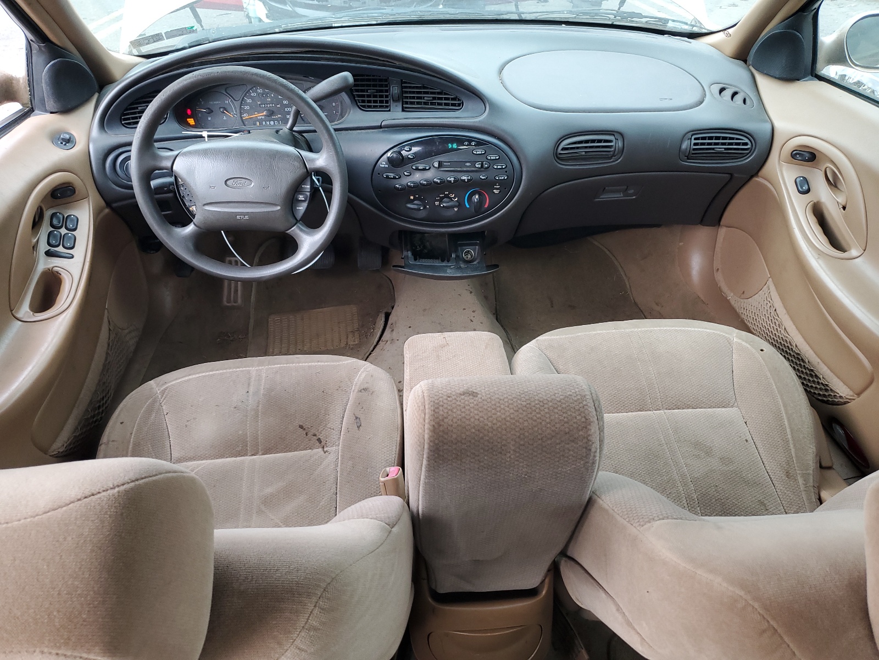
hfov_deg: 67.3
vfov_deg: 53.1
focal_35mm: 26
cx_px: 440
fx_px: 660
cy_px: 330
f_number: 1.5
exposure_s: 1/60.2
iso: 77
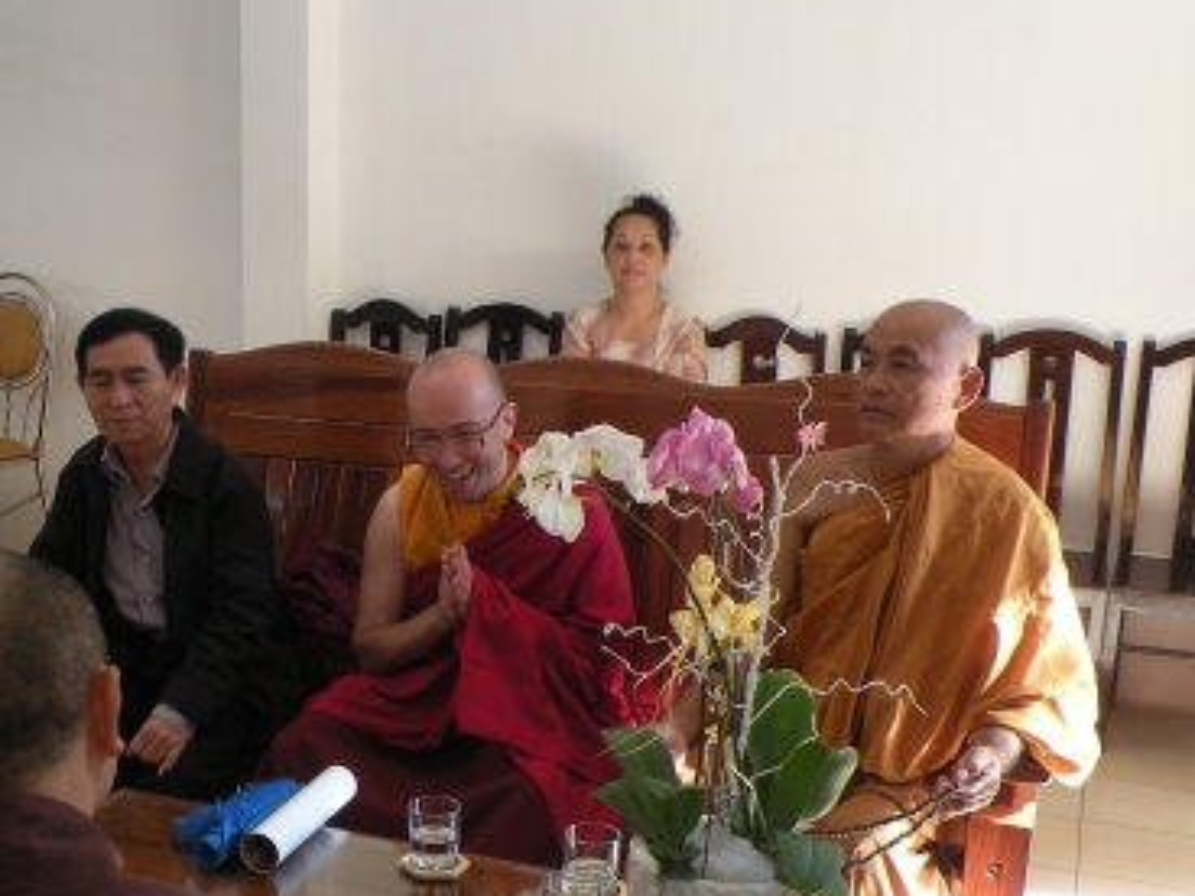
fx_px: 1623
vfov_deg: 30.8
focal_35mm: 47
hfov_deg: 39.4
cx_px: 312
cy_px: 545
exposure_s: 1/59.6
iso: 81
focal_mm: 4.7
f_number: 2.8
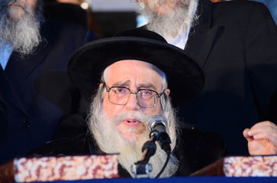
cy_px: 92
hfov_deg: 6.9
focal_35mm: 300
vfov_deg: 4.5
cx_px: 138
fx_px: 2301
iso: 1250
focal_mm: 200
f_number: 5.3
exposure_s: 1/125
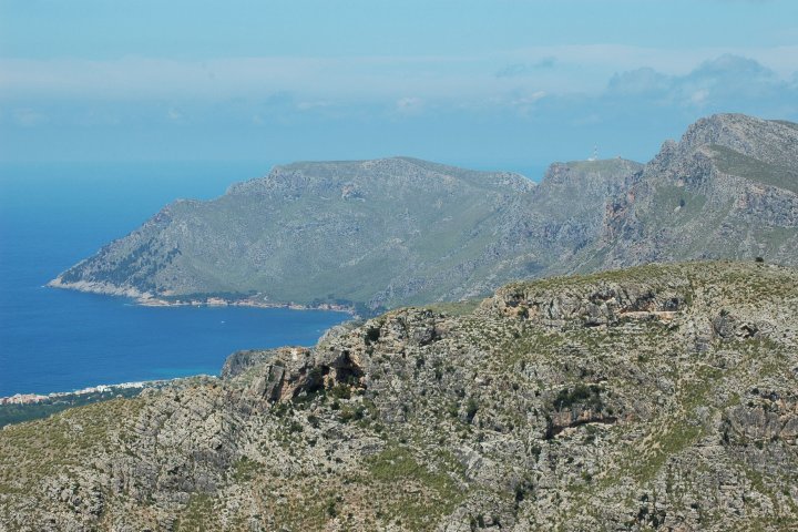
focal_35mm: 105
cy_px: 266
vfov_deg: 13.0
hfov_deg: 19.5
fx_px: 2327
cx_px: 399
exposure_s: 1/400
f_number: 10
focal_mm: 70
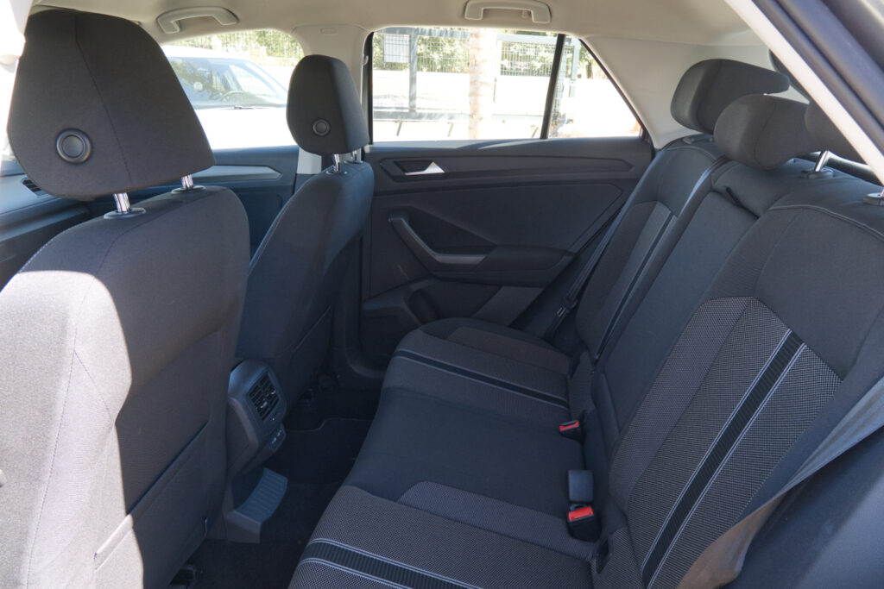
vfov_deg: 49.6
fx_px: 638
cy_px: 294
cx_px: 442
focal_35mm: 26
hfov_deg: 69.4
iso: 2000
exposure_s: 1/100
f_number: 9
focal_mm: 17.5
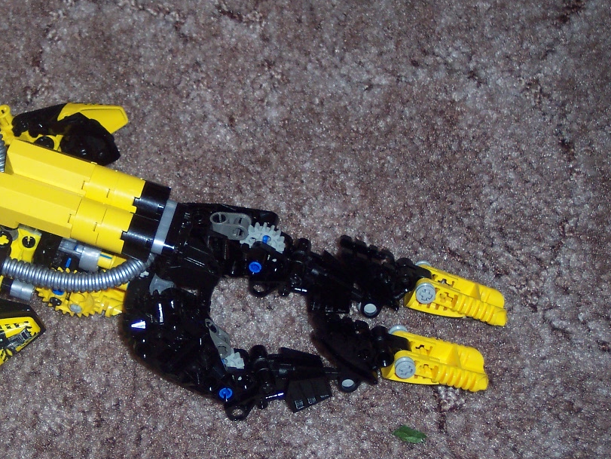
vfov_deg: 14.8
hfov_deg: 19.4
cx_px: 130
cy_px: 241
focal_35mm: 100
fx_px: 1766
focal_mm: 13.3
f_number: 3.4
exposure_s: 1/45
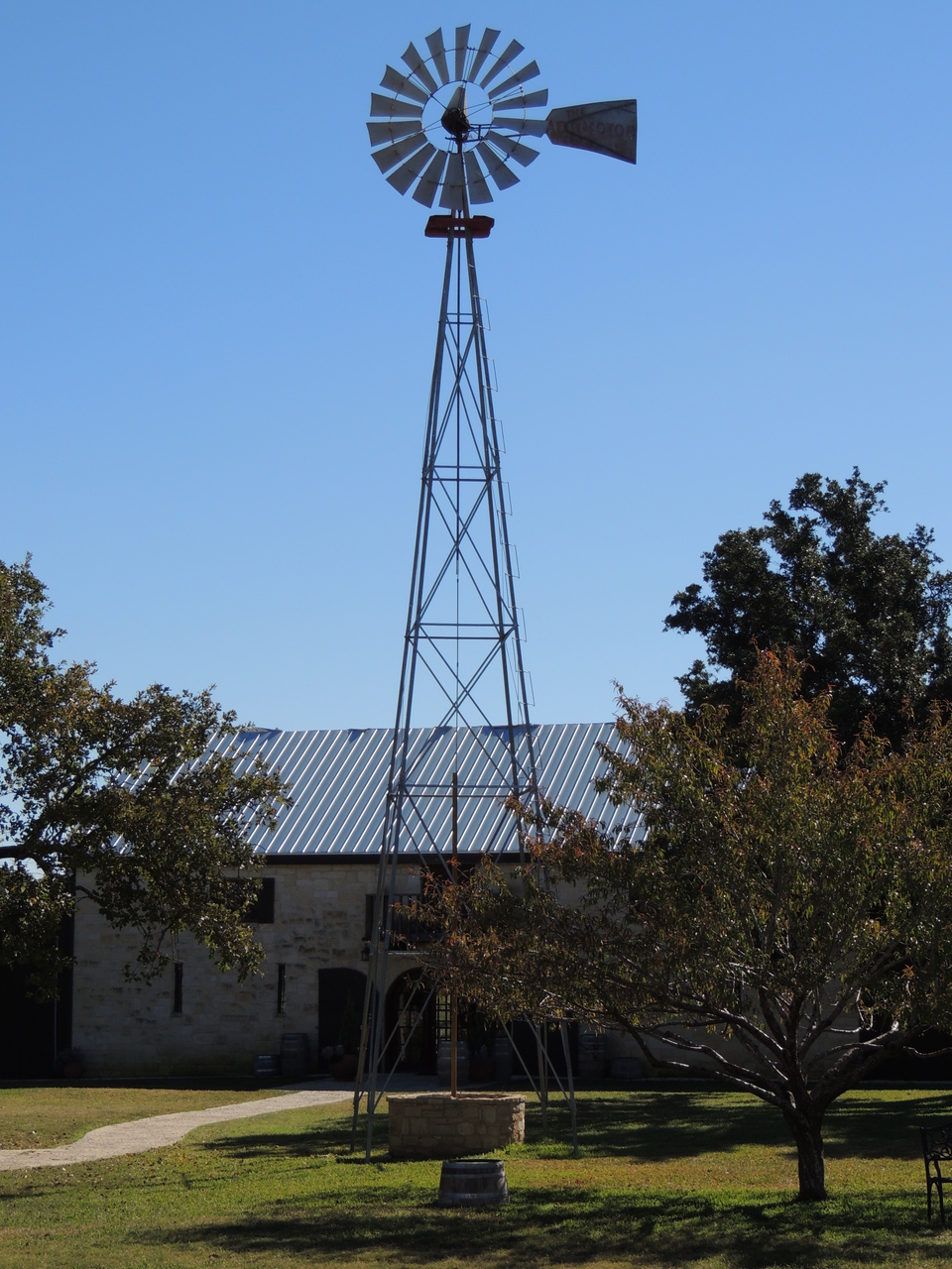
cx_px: 476
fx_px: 2750
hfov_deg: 19.6
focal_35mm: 75
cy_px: 634
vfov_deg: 26.0
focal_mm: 13.3
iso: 100
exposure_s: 1/1250
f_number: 3.9
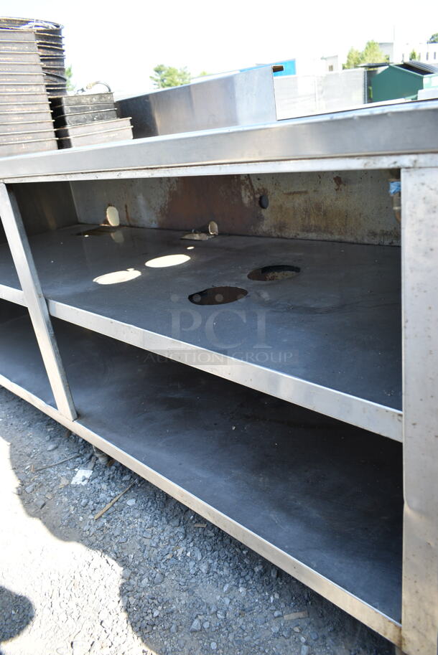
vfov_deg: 67.3
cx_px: 219
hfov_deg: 48.0
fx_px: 492
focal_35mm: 27
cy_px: 328
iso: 100
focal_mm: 18
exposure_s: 1/80
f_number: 4.5
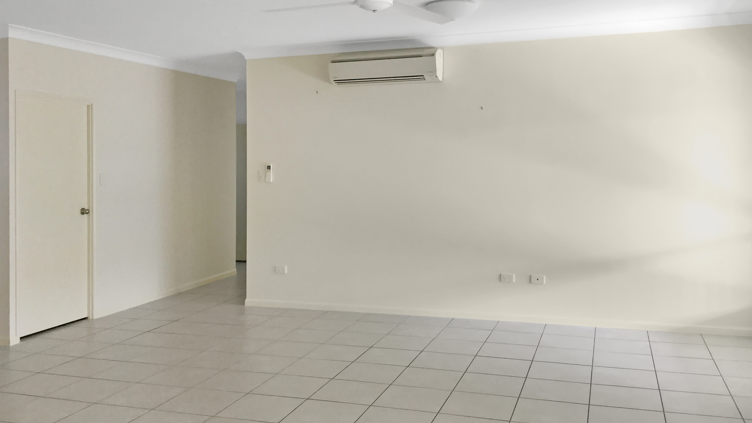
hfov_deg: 58.0
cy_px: 208
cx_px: 374
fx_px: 678
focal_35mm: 34
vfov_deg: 34.7
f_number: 2.4
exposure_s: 1/33
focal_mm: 3.3
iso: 40
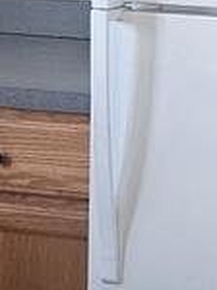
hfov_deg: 8.7
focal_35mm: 166
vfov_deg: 11.8
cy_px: -25
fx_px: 1391
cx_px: 335
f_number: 1.8
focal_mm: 5.4
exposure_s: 1/207
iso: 200
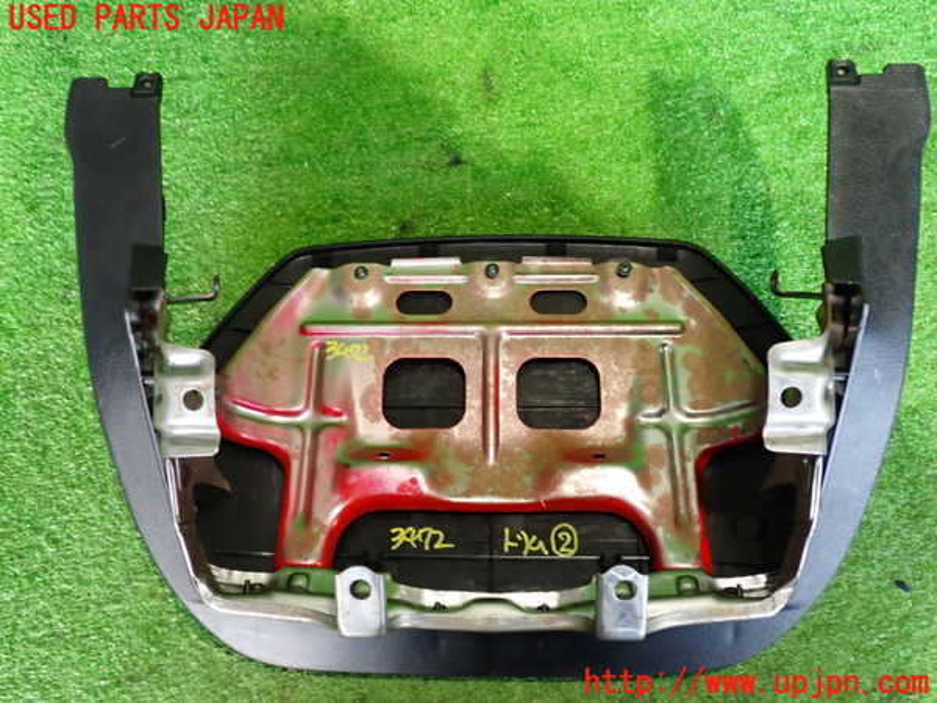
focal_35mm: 32
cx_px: 468
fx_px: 866
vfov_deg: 44.2
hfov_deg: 56.8
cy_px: 352
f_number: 2.4
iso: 800
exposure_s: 1/30
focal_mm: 5.79
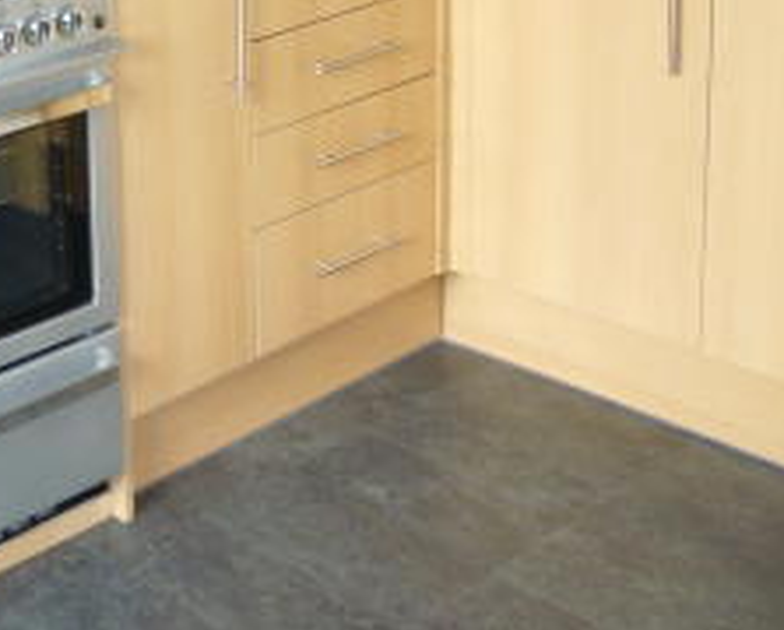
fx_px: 1626
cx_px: -91
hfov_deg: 25.1
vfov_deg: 20.8
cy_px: -63
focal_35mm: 70
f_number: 3.3
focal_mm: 5.2
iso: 250
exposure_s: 1/30
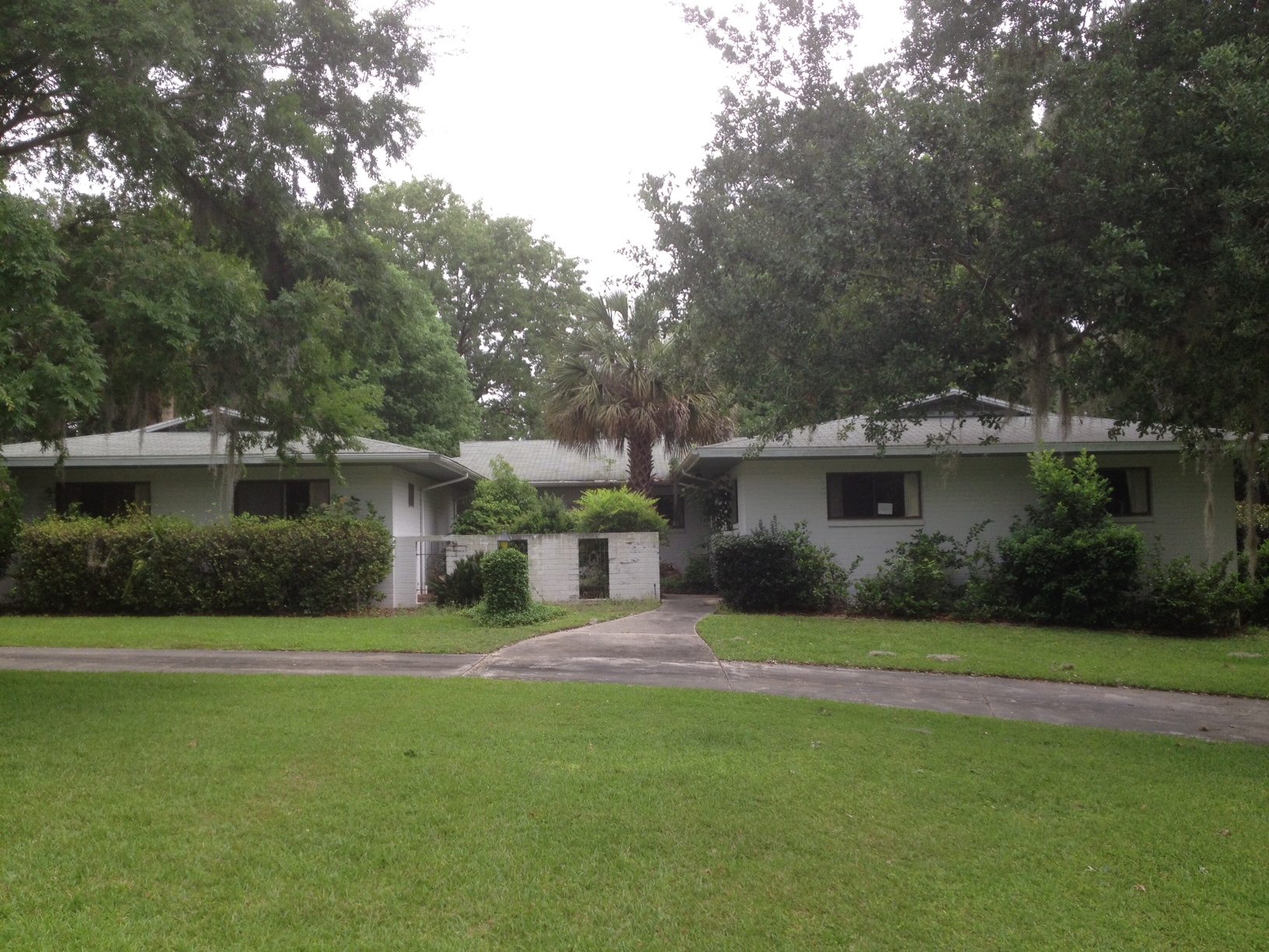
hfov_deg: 52.6
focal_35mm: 35
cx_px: 634
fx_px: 1283
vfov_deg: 40.7
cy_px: 476
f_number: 2.4
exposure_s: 1/330
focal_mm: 4.28
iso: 50
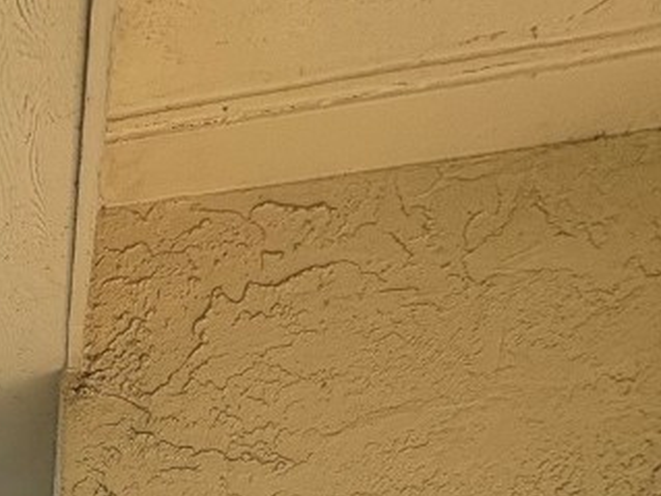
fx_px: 859
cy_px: 728
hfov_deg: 31.0
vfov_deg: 25.1
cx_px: -232
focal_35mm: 45
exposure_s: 1/1078
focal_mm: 2.22
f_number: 2.2
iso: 50
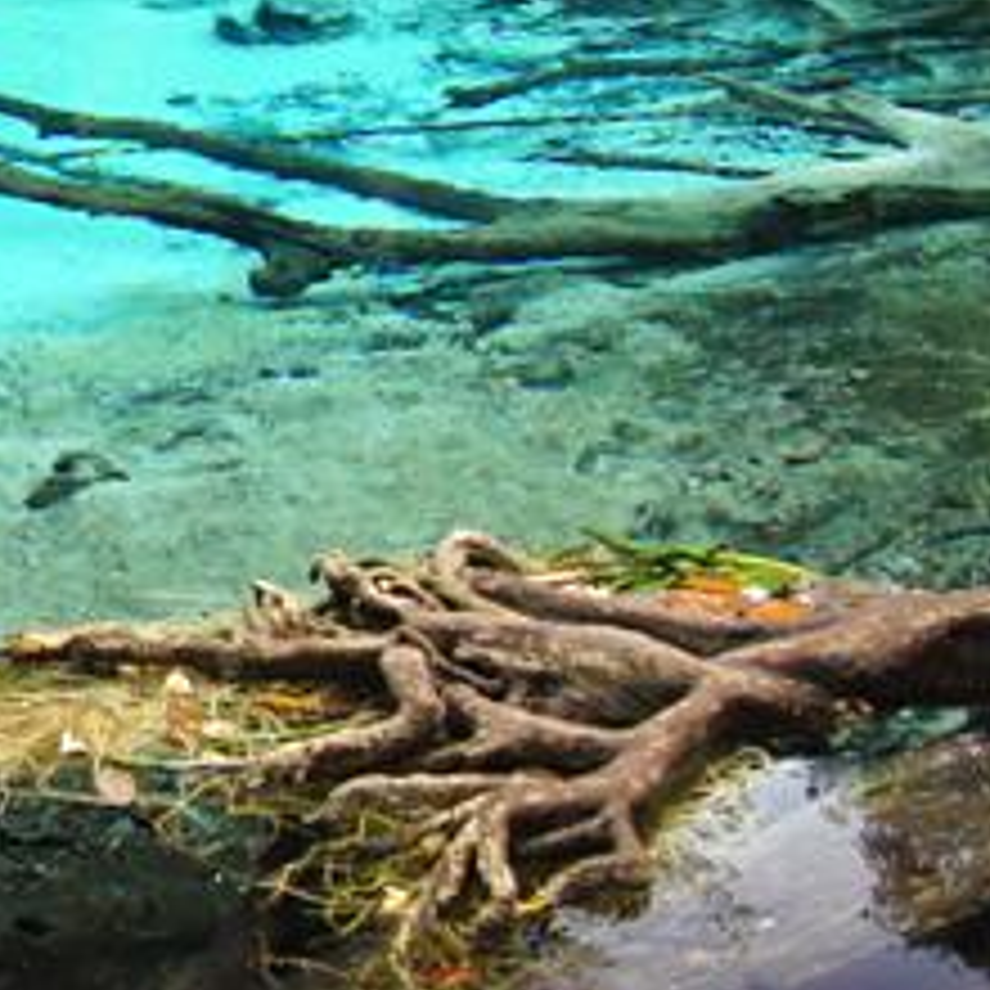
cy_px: 295
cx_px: -158
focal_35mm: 74
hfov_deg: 21.8
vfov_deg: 23.2
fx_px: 2394
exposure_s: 1/30
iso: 400
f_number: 3.2
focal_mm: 16
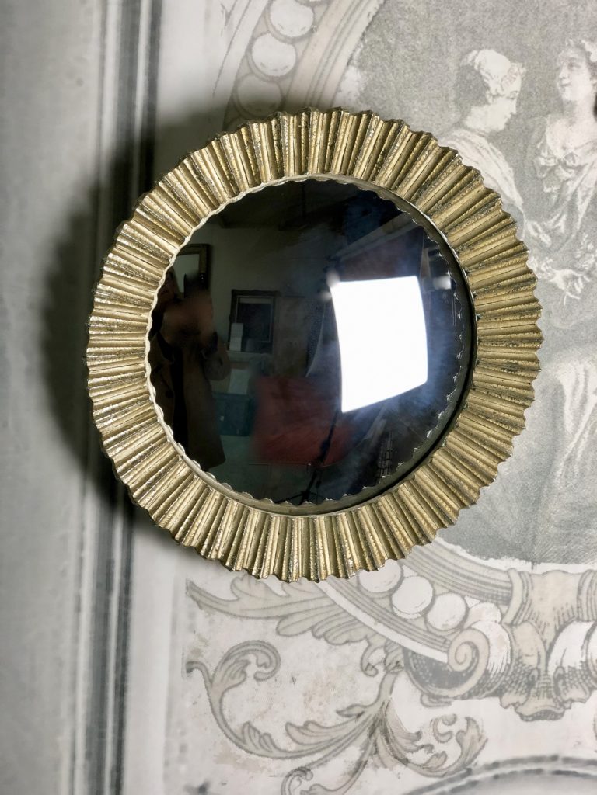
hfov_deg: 28.0
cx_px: 298
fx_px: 1196
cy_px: 398
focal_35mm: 52
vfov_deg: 36.8
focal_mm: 6
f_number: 2.4
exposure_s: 1/50
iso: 64
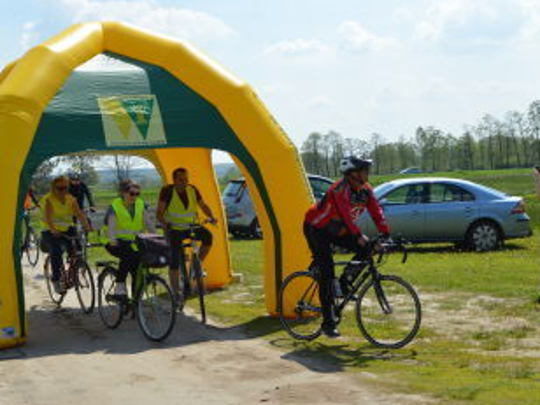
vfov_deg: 21.6
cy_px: 167
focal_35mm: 68
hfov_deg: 28.5
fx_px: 1061
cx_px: 223
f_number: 9
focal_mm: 24
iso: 100
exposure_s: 1/320
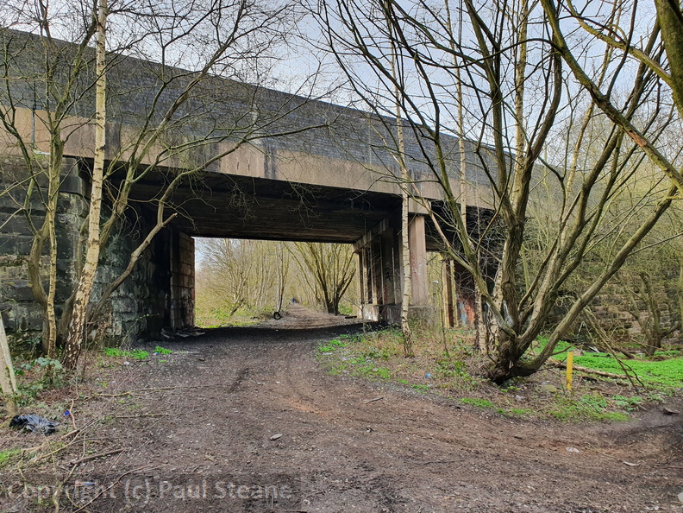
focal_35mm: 26
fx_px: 513
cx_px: 342
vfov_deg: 53.1
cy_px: 256
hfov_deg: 67.3
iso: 50
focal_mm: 4.32
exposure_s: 1/294
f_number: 2.4
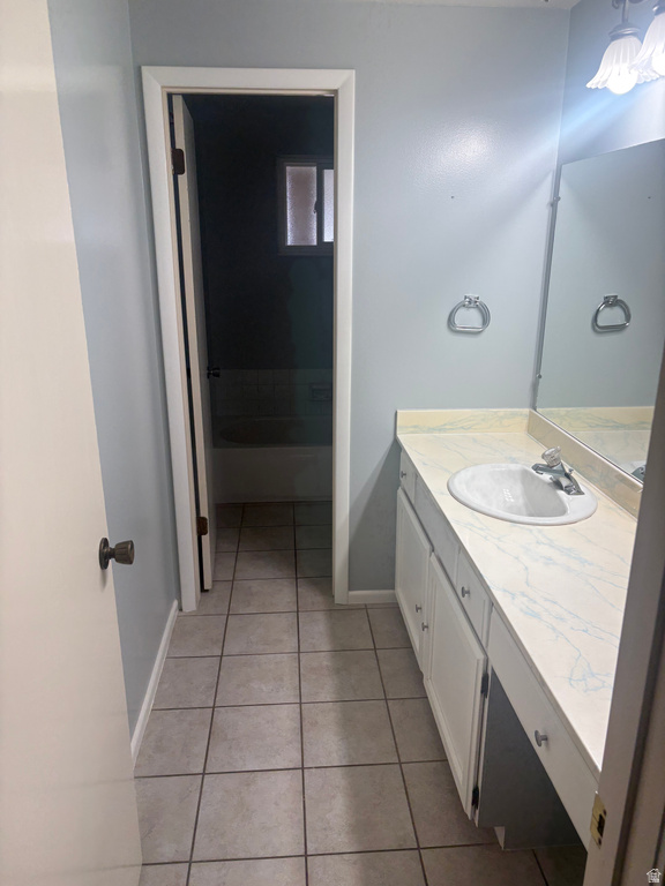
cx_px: 332
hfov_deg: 53.1
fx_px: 666
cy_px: 443
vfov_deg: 67.3
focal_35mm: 26
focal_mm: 5.96
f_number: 1.6
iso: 32
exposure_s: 1/120
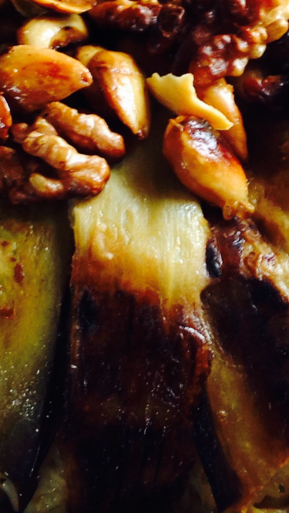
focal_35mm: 112
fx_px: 1527
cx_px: 159
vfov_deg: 19.1
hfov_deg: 10.8
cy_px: 201
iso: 50
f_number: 2.4
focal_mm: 4.12
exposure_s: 1/20
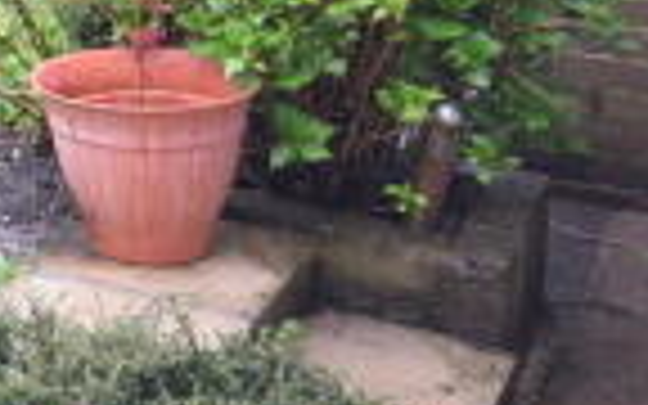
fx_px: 1337
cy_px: -74
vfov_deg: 16.5
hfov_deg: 21.5
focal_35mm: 76
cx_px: -396
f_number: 5
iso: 400
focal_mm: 15
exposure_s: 1/100
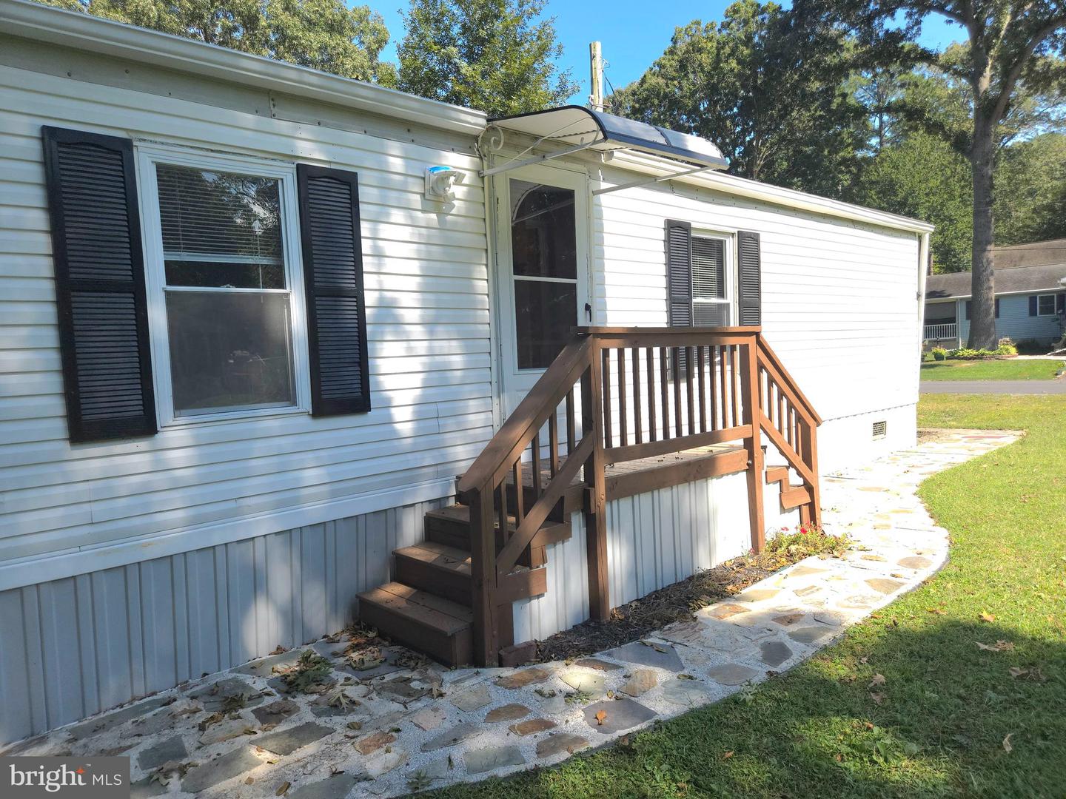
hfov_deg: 73.9
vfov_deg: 58.9
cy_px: 400
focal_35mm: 23
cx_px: 533
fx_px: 708
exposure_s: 1/909
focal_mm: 5.4
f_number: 1.8
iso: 50
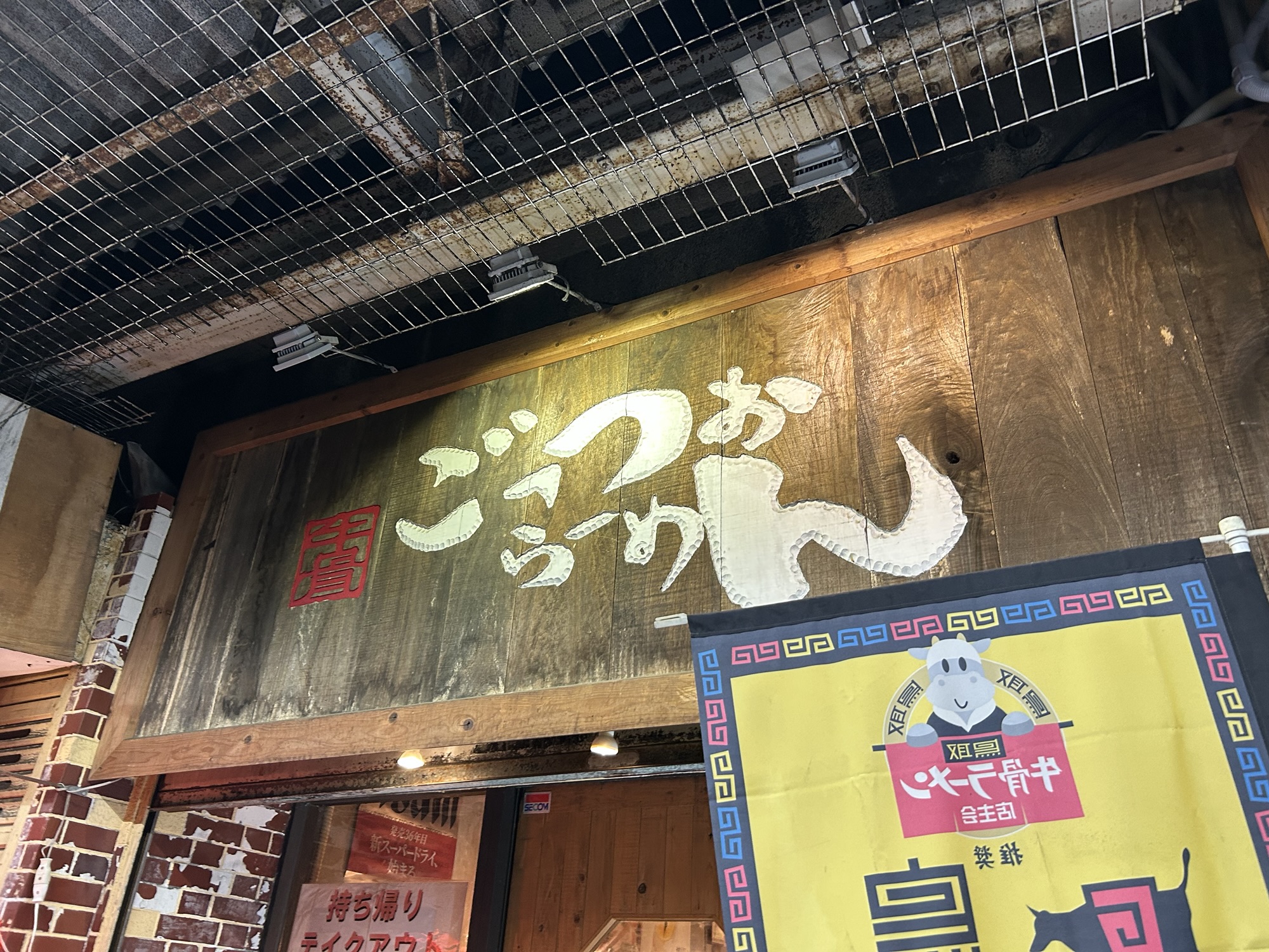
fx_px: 953
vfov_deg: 53.1
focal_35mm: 26
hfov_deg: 67.3
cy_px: 476
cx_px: 634
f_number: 1.5
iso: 160
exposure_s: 1/60
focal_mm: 5.7
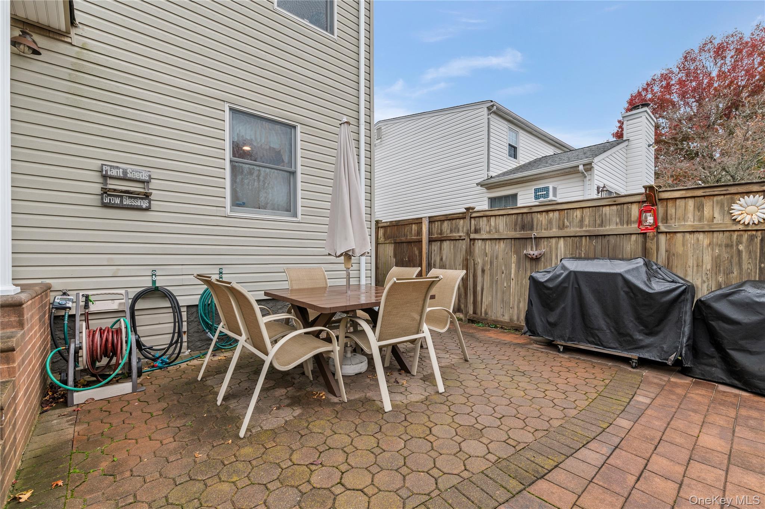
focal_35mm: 15
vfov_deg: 77.2
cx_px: 382
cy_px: 254
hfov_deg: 100.4
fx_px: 318
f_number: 8
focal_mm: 15
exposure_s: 1/40
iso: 500
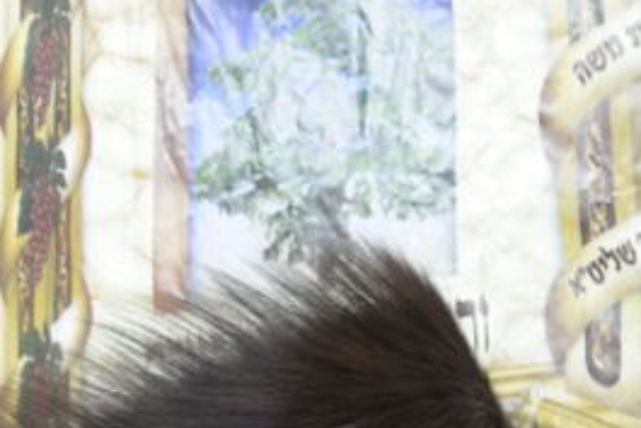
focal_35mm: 148
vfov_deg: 8.4
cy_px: 1062
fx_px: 2637
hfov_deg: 12.3
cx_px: 1255
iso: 1600
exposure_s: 1/60
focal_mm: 28
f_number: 5.6
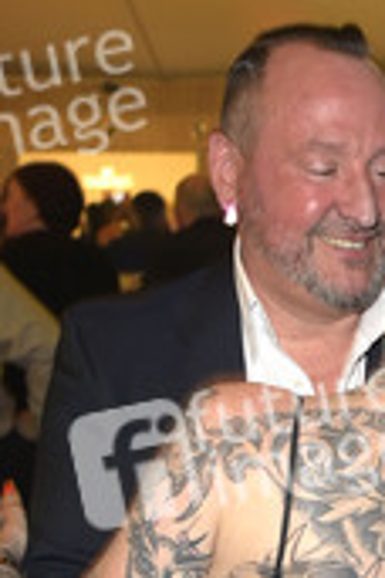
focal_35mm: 70
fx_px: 1123
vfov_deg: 26.8
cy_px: 619
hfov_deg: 19.1
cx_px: 341
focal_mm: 30
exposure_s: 1/40
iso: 1600
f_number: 5
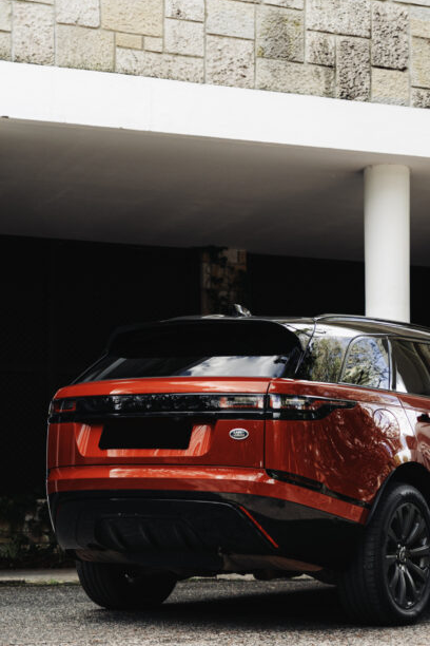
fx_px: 1379
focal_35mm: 77
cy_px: 443
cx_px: 326
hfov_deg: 17.6
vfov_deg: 26.1
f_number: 2.8
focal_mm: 30.8
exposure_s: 1/200
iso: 160
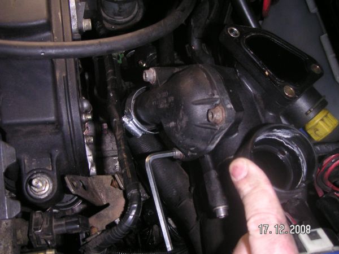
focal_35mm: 38
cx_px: 170
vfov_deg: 37.7
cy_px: 127
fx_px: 372
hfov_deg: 49.0
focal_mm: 6
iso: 160
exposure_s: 1/45
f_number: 2.8
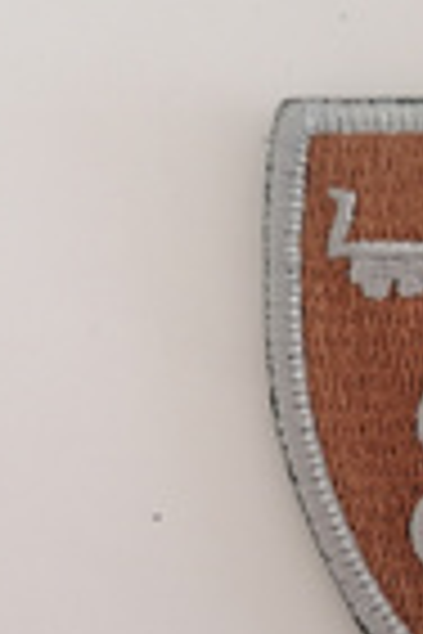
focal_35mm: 70
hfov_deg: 18.4
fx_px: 1234
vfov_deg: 28.6
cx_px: 508
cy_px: 429
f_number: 1.8
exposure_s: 1/33.3
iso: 400
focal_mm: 4.75
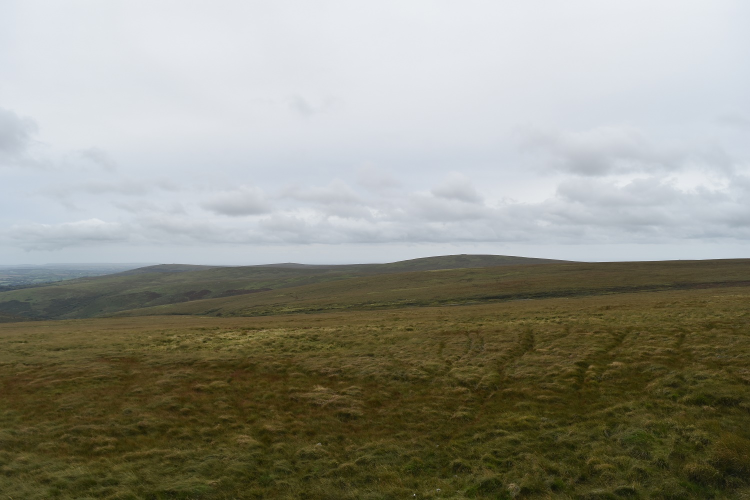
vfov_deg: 47.9
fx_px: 562
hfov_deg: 67.4
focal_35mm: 27
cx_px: 375
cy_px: 250
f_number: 8
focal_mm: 18
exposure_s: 1/250
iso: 100
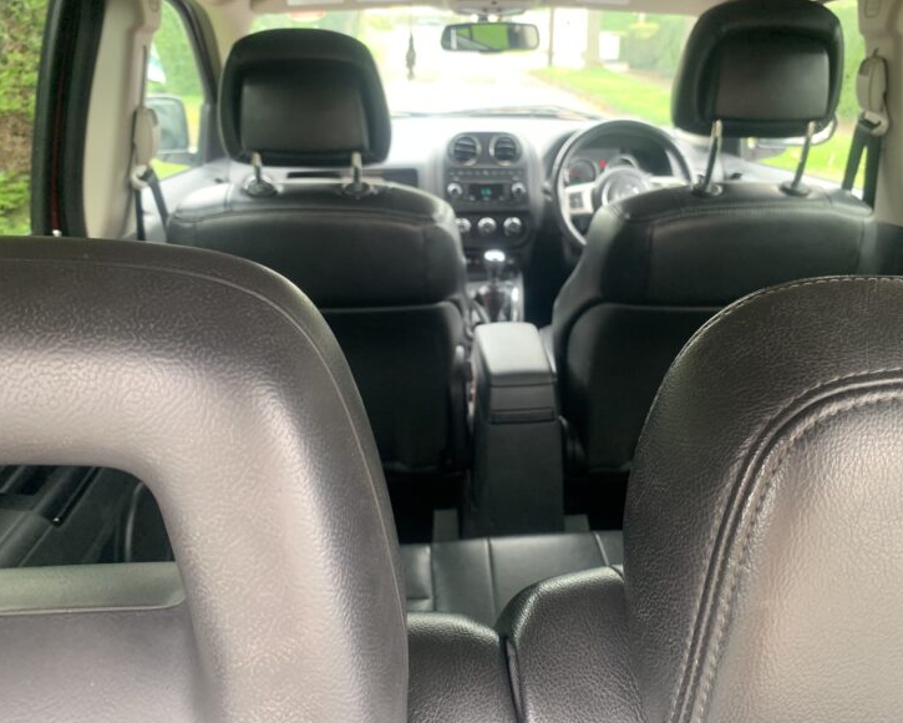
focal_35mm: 28
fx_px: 748
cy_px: 371
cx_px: 491
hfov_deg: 62.1
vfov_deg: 51.5
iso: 250
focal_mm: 4.25
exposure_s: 1/60
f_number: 1.8
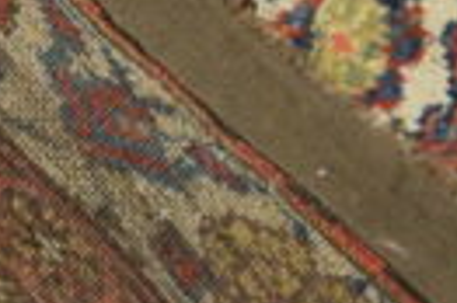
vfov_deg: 7.8
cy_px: -145
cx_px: -572
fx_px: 2184
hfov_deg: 10.5
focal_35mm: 172
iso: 3200
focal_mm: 25
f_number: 4
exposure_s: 1/125
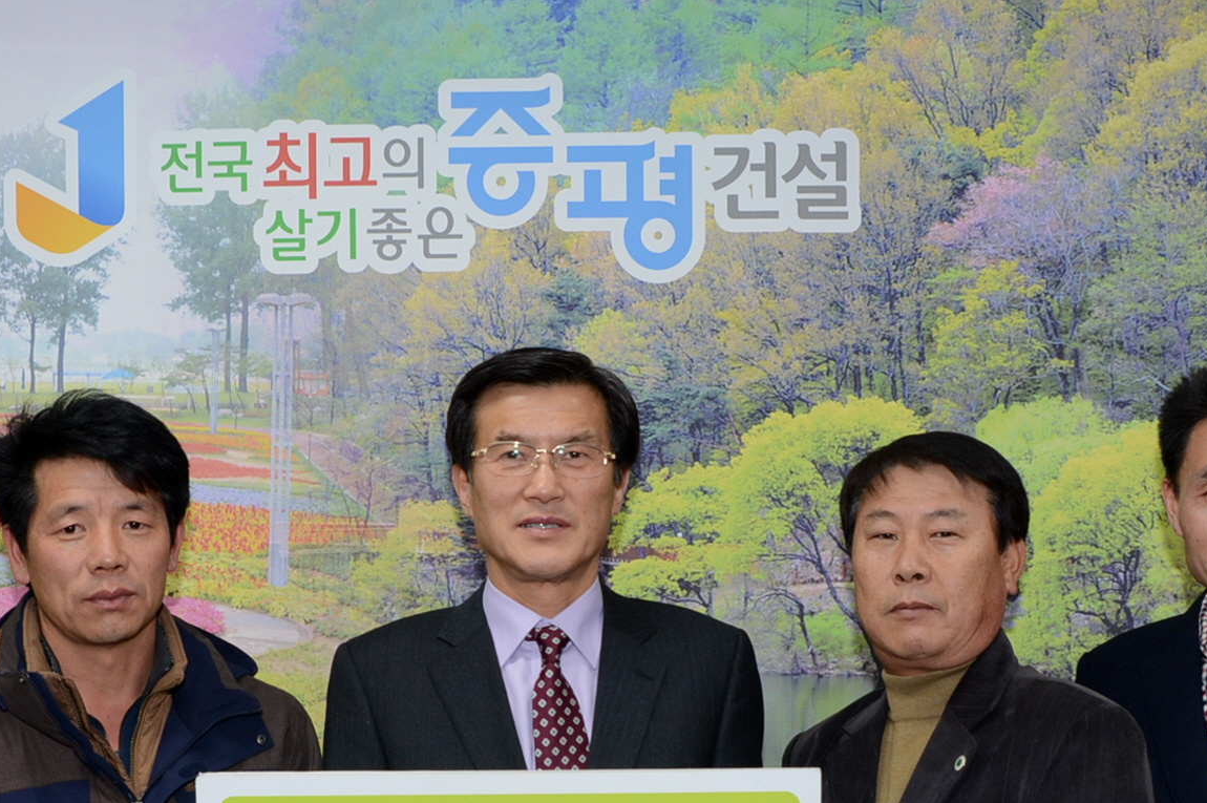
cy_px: 742
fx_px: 2010
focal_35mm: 60
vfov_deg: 22.0
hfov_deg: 33.4
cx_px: 548
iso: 800
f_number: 7.1
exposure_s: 1/60
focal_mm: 28
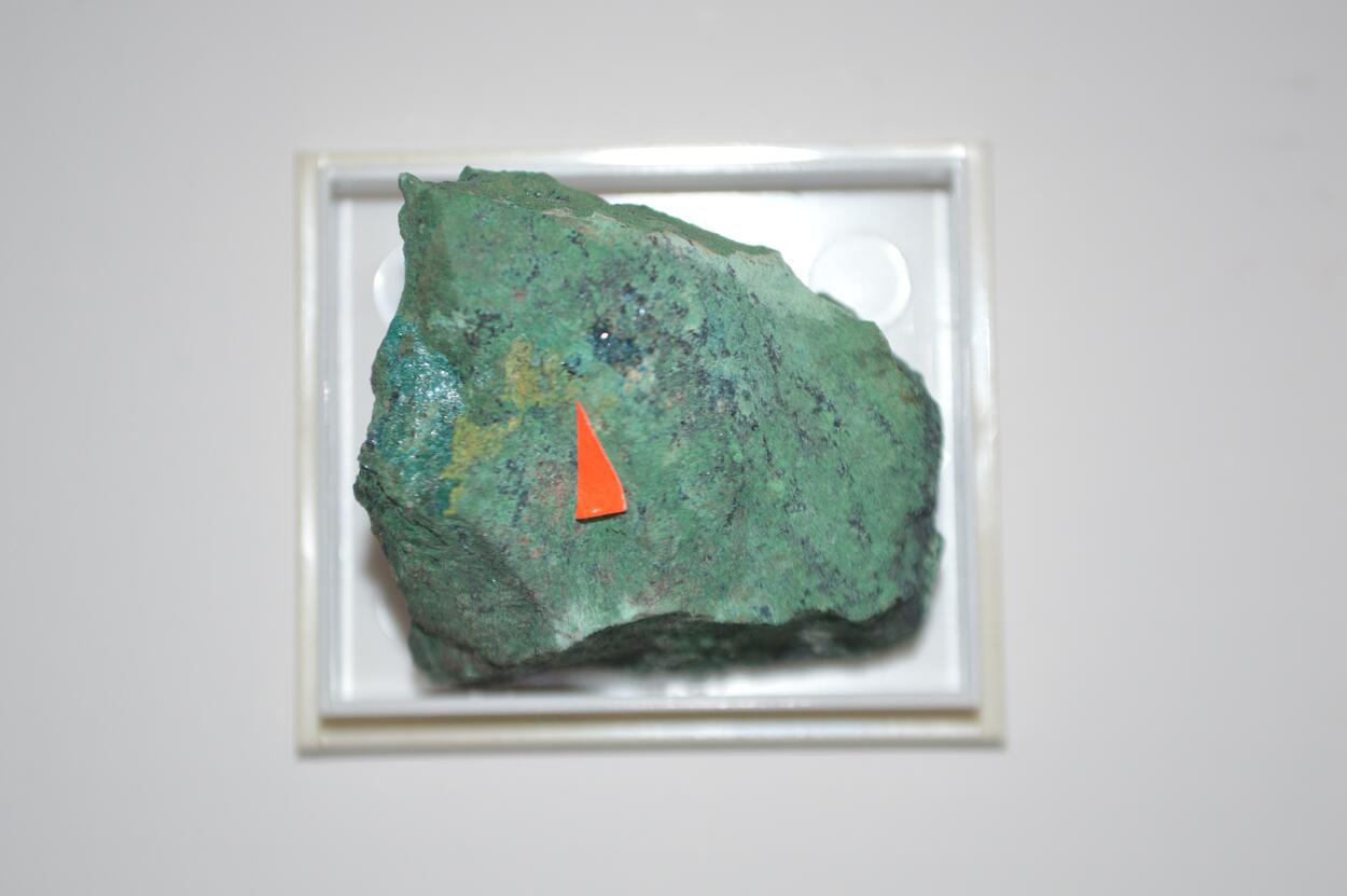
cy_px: 448
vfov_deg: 16.5
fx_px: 3084
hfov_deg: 24.6
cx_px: 674
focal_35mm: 82
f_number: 5.6
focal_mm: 55
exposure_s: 1/60
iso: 560
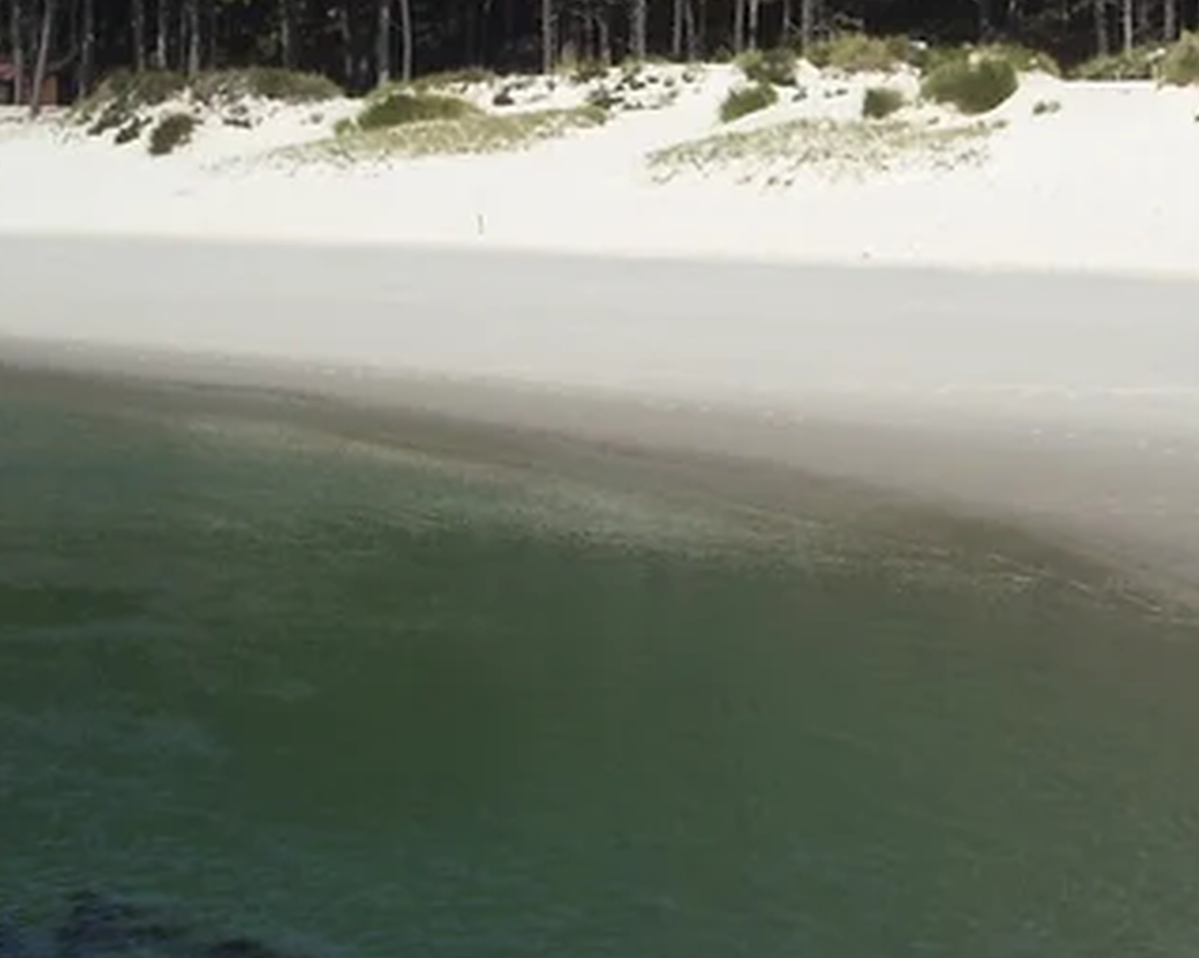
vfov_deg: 17.7
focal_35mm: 86
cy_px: 155
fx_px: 3050
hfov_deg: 22.0
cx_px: 939
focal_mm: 5.8
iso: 50
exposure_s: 1/500
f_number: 4.3
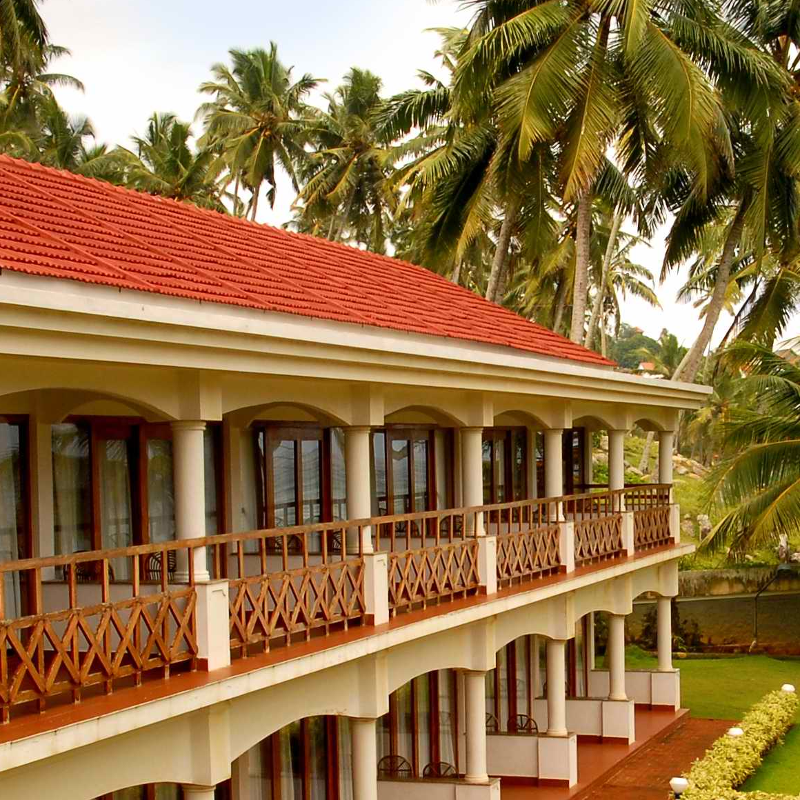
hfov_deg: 23.8
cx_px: 503
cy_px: 547
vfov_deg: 23.7
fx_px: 1894
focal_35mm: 72
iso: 200
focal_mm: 17
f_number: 10
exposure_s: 1/160
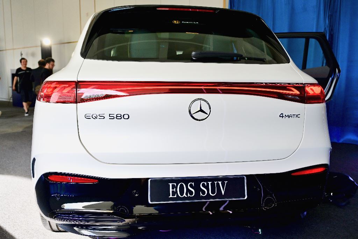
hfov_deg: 58.0
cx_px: 179
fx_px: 323
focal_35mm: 32
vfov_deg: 40.5
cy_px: 120
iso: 1000
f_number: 4.5
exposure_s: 1/640
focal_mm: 32.5
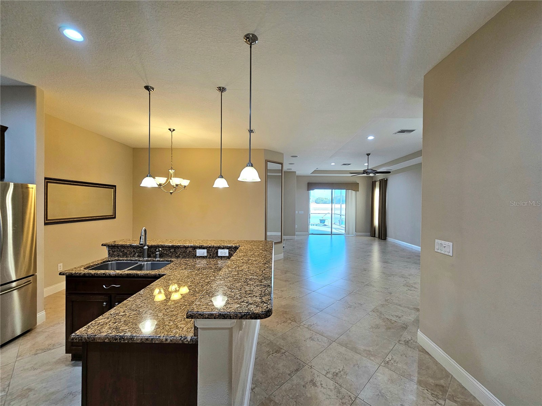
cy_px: 203
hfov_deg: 106.2
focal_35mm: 13
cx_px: 271
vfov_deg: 89.9
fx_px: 204
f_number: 2.2
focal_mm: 2.2
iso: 100
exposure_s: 1/60.2
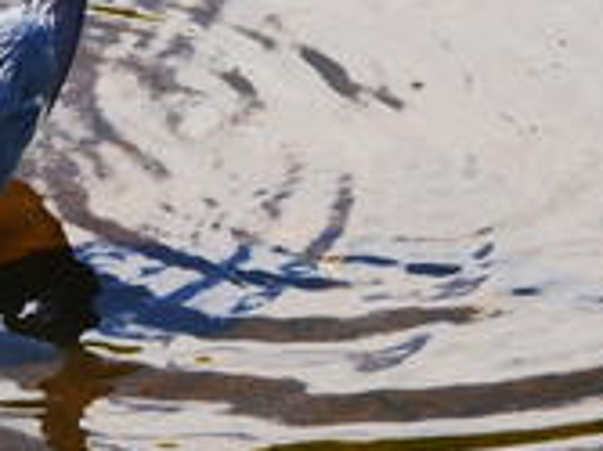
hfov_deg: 4.1
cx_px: 256
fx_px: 8442
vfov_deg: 3.1
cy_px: 0
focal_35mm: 485
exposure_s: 1/400
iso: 200
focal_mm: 90
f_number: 5.5
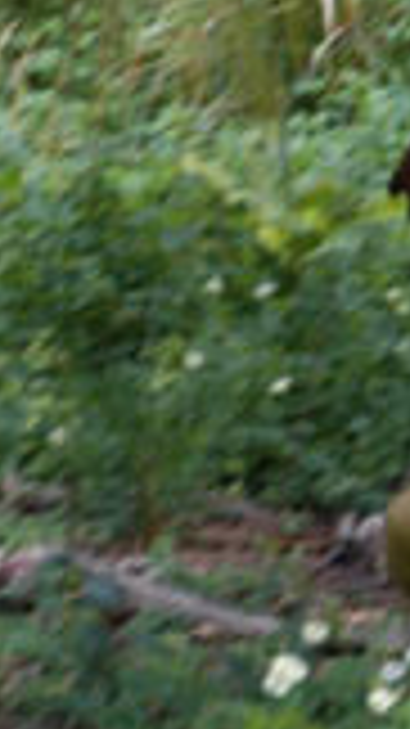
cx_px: 651
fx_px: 8358
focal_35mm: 432
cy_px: 171
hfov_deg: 2.8
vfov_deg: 5.0
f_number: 4.5
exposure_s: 1/60
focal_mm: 66
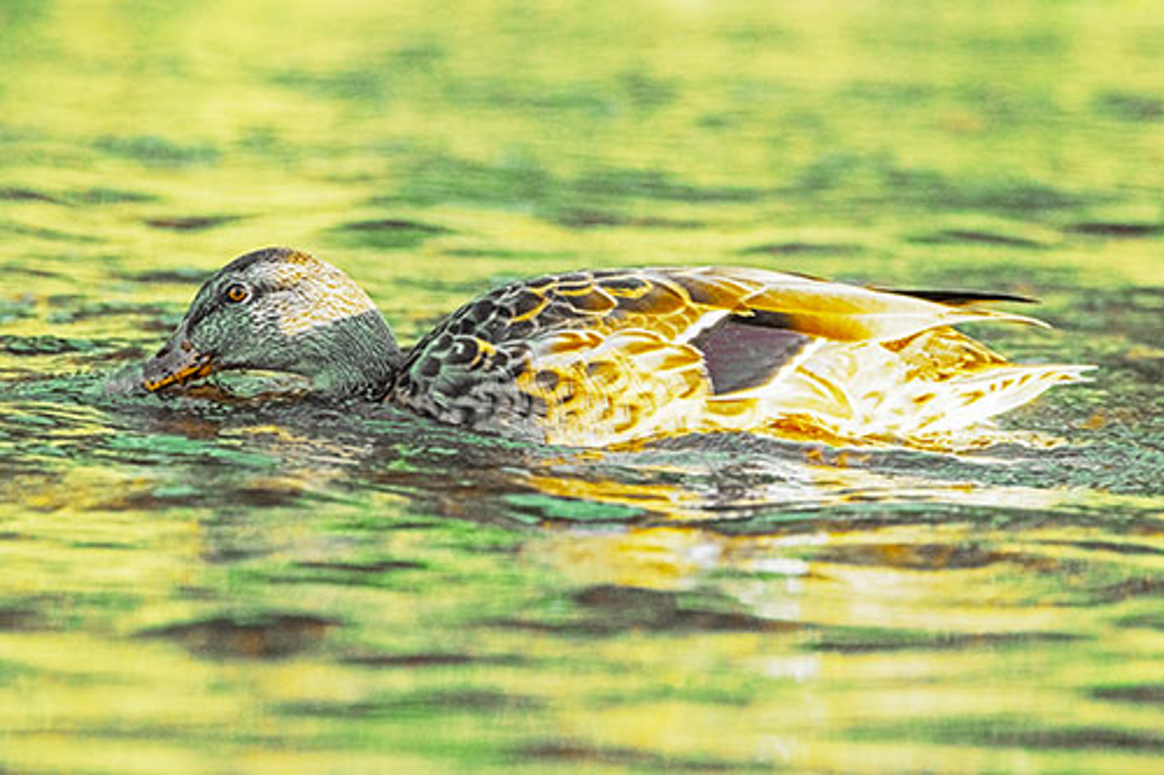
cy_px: 388
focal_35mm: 900
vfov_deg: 1.5
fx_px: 29089
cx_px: 582
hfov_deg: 2.3
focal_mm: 900
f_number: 12
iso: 1000
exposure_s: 1/800
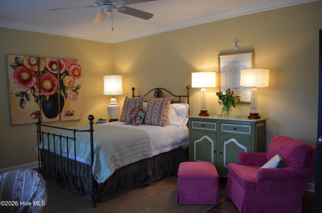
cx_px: 161
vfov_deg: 47.7
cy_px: 106
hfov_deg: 67.5
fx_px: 241
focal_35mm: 27
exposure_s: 1/60
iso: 900
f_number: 4
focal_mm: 18
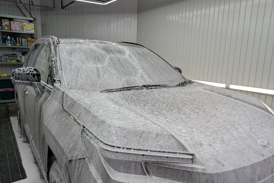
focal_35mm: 26
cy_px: 100
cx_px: 141
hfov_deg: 69.4
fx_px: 198
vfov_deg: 49.5
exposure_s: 1/261
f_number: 1.7
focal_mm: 4.53
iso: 26
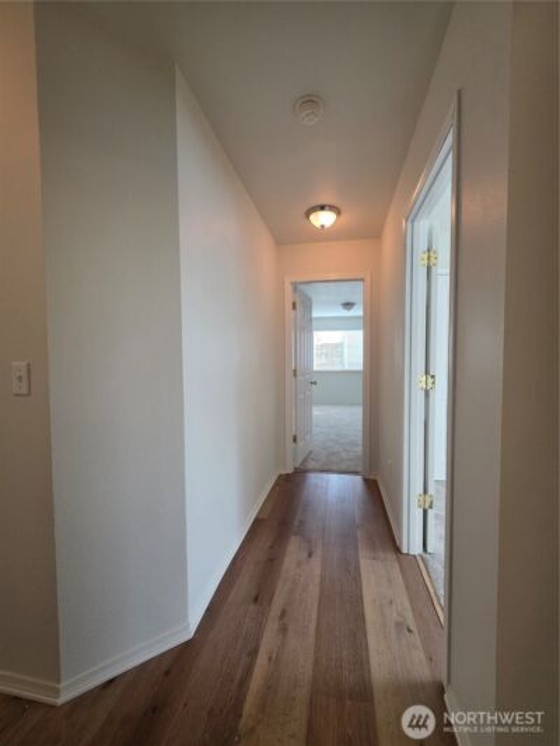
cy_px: 373
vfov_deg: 106.2
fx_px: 280
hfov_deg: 89.9
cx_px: 280
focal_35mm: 13
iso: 200
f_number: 1.9
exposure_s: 1/120
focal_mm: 2.2
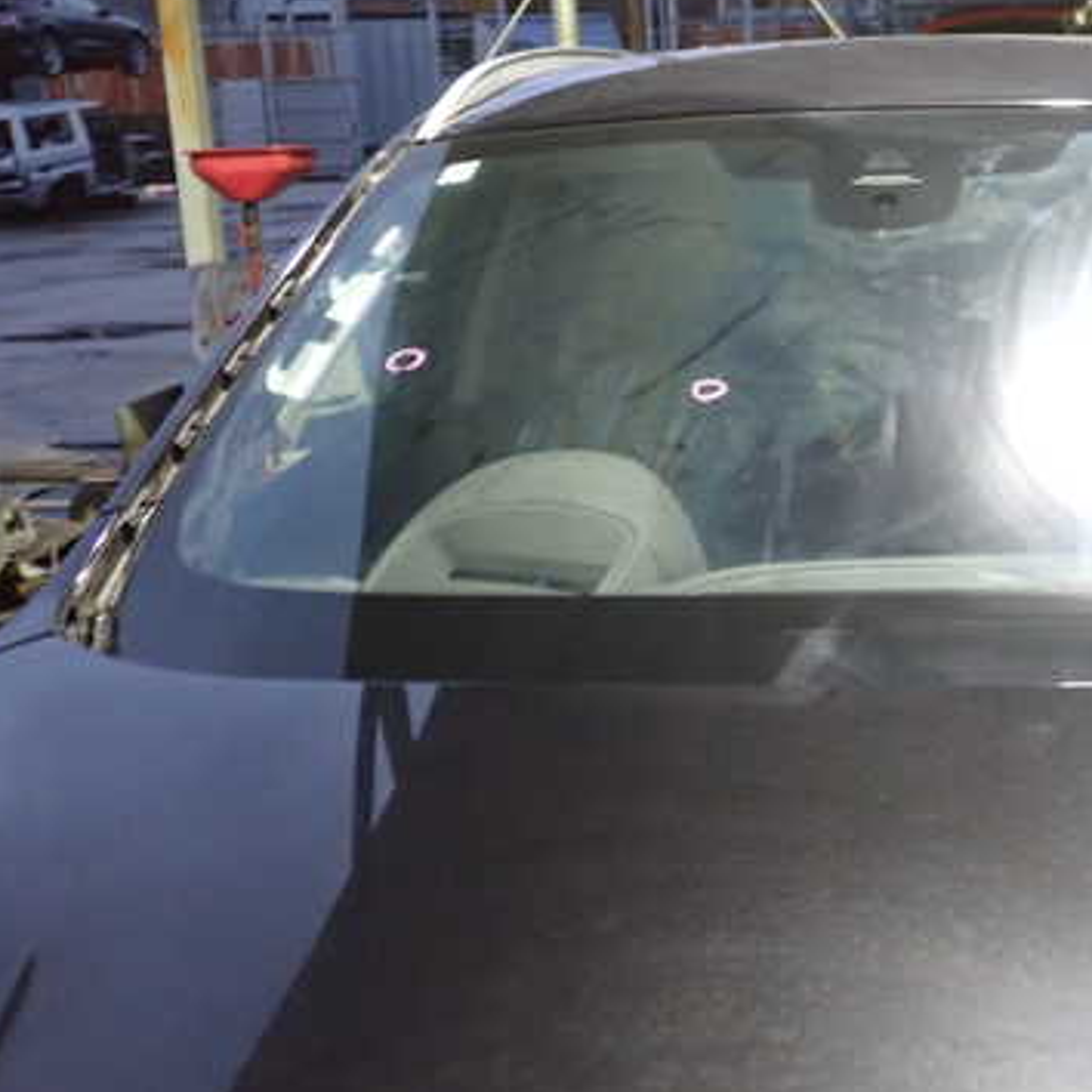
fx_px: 1606
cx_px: 891
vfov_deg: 37.4
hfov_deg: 36.1
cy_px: 447
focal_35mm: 45
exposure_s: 1/20
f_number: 2.3
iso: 800
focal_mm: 5.4
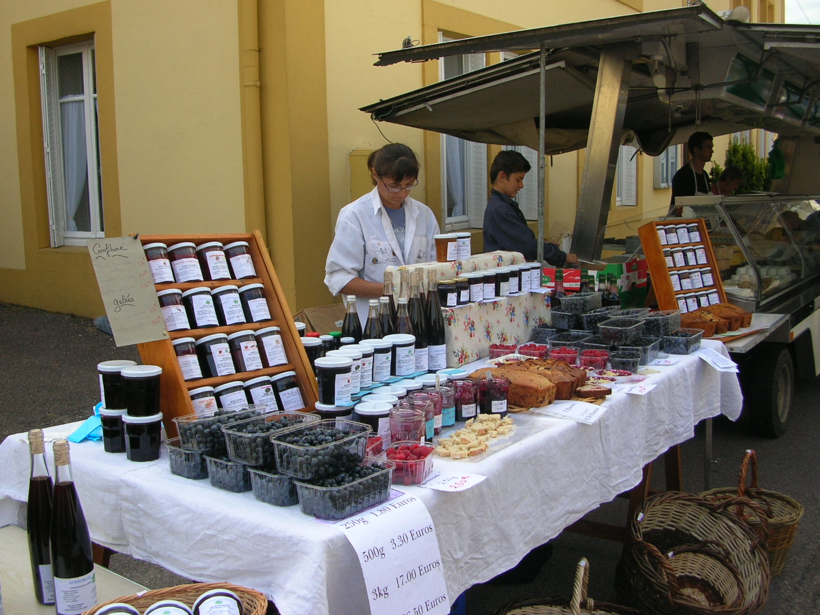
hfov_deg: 52.6
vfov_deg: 40.7
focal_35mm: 35
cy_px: 308
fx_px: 829
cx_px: 410
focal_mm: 5.8
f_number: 2.8
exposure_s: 1/287
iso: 50
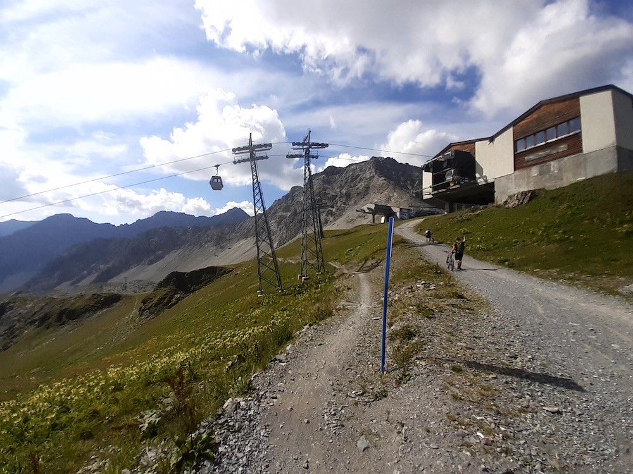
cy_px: 237
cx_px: 316
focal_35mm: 13
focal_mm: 1.13
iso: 40
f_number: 2.2
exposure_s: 1/2315
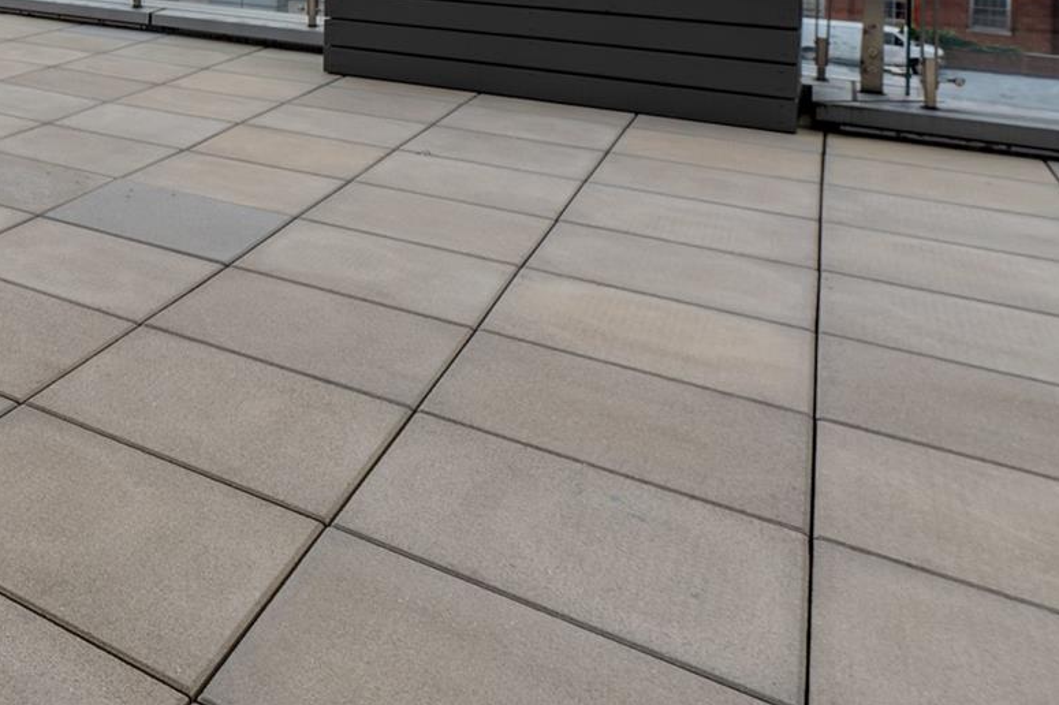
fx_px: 1088
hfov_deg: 35.5
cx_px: -313
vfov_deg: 30.7
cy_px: -130
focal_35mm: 37
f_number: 8
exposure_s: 1/6400
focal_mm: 14
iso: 800
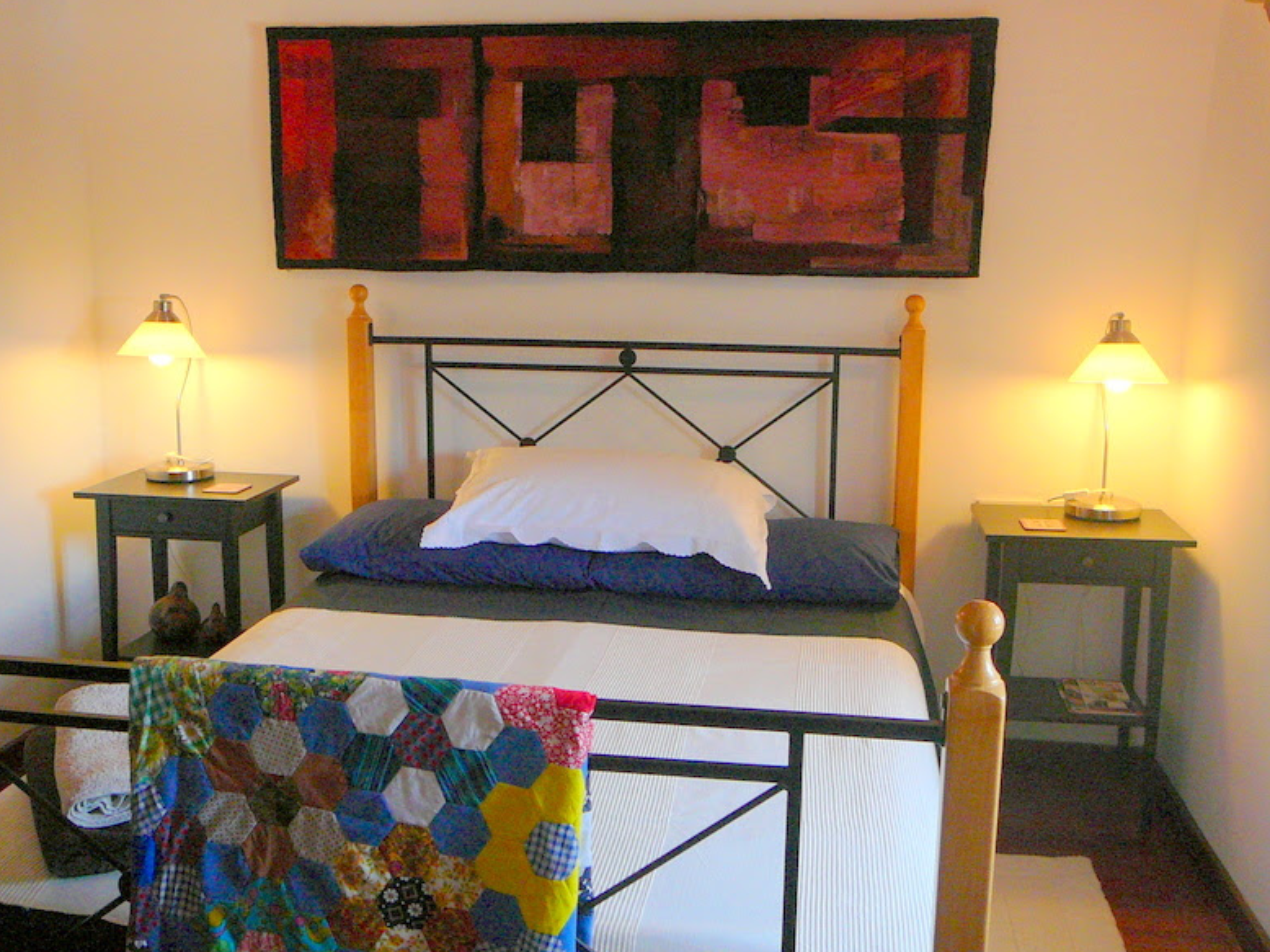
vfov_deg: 39.6
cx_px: 619
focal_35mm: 36
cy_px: 482
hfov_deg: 51.4
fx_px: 1320
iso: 200
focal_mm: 5.2
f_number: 2.8
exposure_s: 1/60
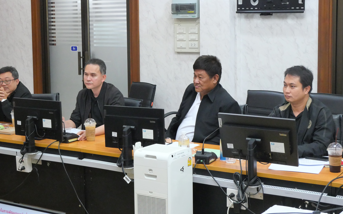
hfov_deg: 35.7
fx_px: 533
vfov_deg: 22.7
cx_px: 164
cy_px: 76
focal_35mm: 57
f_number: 7.1
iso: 3200
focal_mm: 22
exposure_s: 1/30
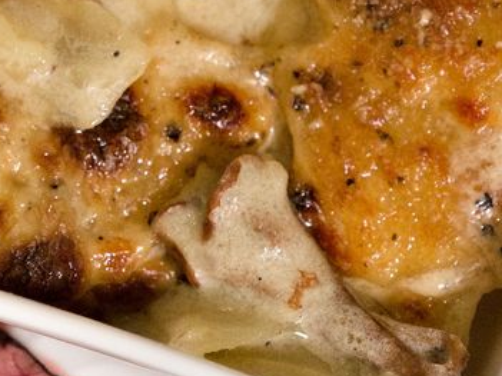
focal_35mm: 466
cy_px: 354
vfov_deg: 3.2
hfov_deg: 4.3
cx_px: 172
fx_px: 6756
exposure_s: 1/640
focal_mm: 85
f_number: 3.2
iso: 2500
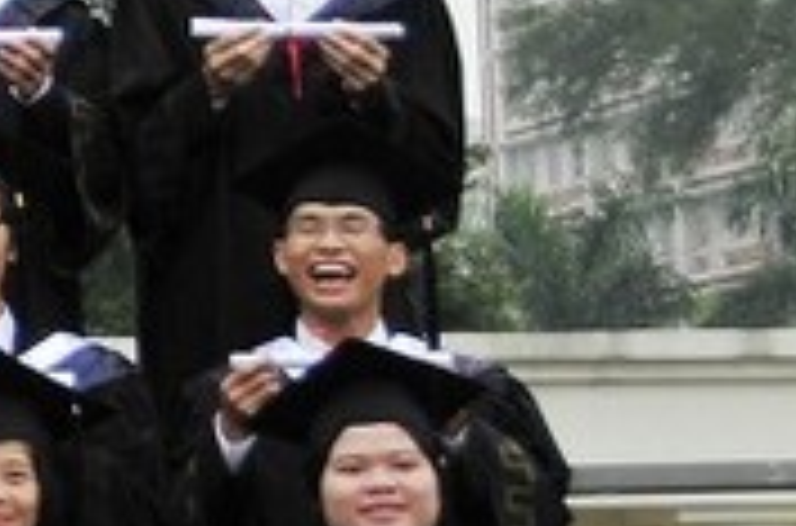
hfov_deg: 6.8
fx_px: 6051
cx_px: -1605
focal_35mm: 274
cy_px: 40
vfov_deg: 5.0
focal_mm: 27
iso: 200
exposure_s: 1/500
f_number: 4
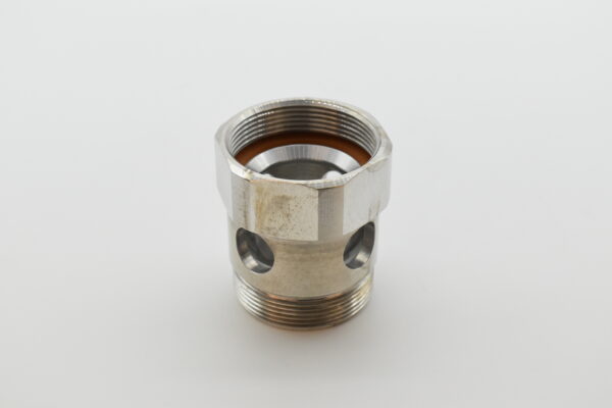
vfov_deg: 19.7
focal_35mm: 69
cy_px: 204
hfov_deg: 29.2
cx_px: 306
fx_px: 1173
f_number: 8
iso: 1600
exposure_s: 1/1600
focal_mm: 46
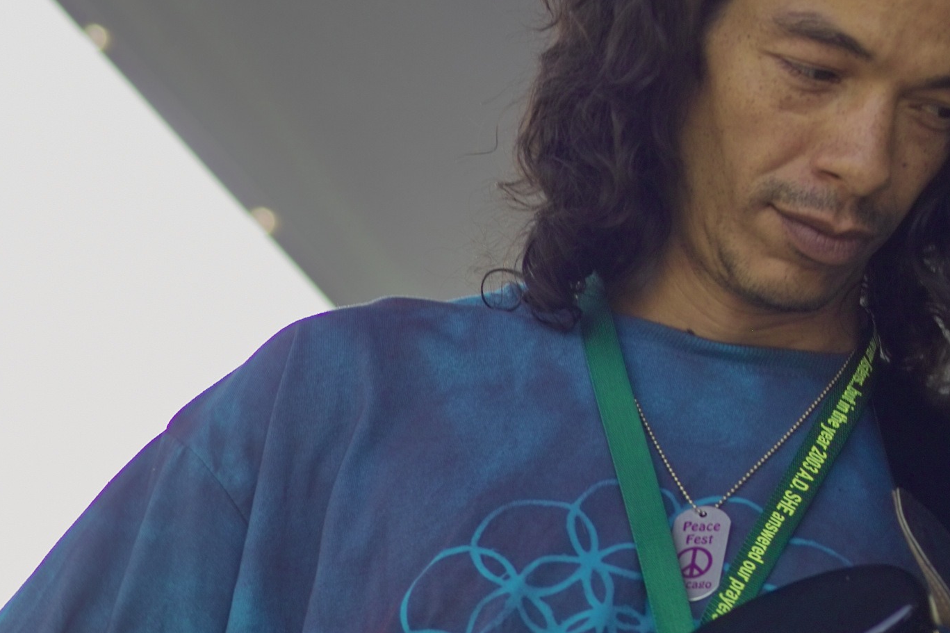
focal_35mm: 297
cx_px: 757
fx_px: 7836
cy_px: 257
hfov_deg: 6.9
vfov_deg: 4.6
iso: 200
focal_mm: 105
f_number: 3.5
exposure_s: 1/125
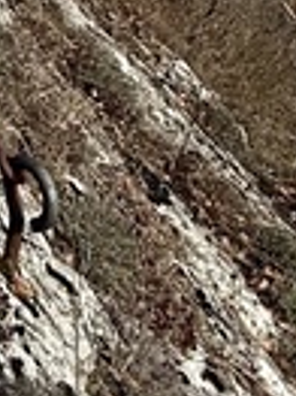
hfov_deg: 15.1
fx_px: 936
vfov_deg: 19.4
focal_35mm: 82
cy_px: -266
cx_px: -269
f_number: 2.2
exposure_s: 1/2165
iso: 50
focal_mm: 2.22
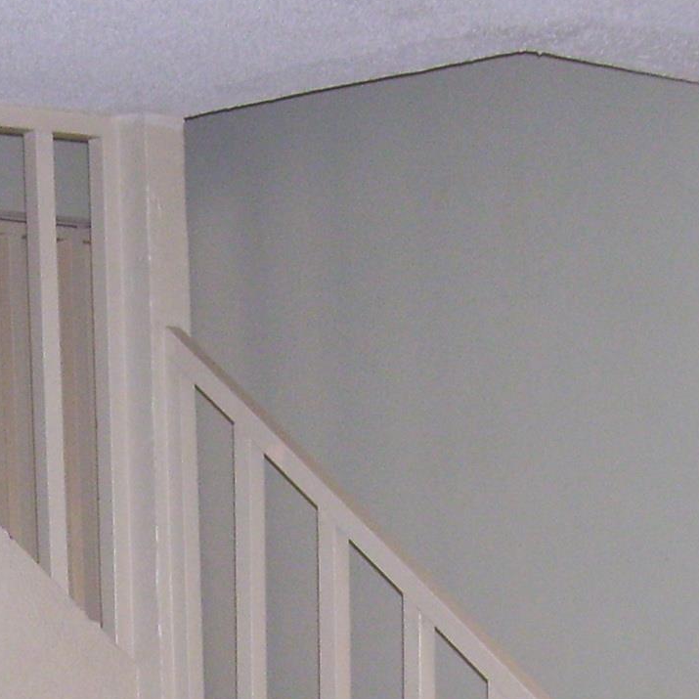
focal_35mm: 127
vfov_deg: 13.2
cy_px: 963
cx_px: 41
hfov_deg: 13.6
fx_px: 2901
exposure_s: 1/60
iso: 160
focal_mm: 6
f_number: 2.7
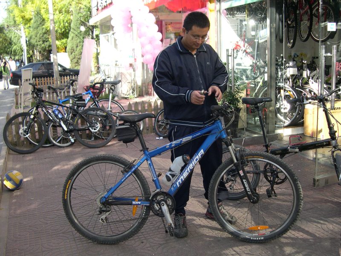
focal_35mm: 38
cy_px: 128
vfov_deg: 37.7
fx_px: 374
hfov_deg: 49.0
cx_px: 170
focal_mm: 8
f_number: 2.8
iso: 100
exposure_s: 1/215
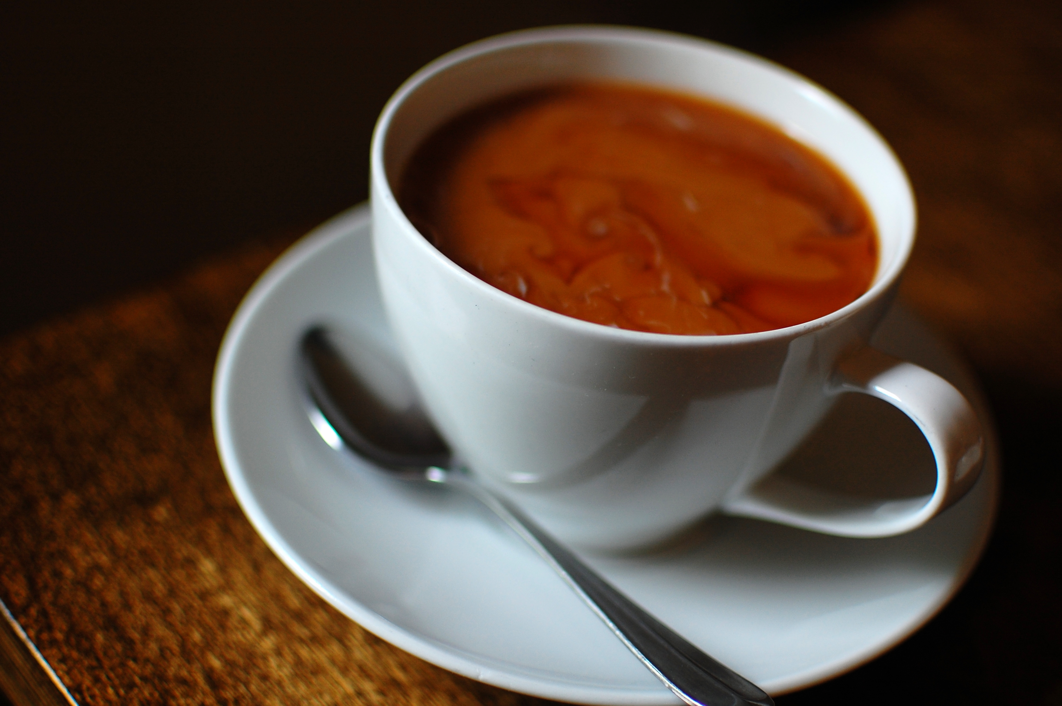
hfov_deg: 37.9
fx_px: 1547
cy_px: 353
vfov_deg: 25.7
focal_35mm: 52
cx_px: 531
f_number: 1.8
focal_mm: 35
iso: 200
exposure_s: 1/125
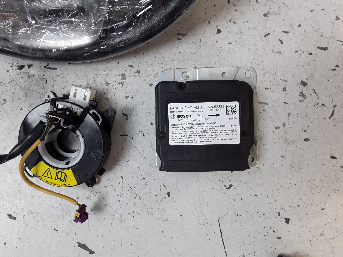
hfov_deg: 58.4
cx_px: 172
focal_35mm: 31
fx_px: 307
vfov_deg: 45.4
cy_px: 128
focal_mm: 3.3
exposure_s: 1/50
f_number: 2.2
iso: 137
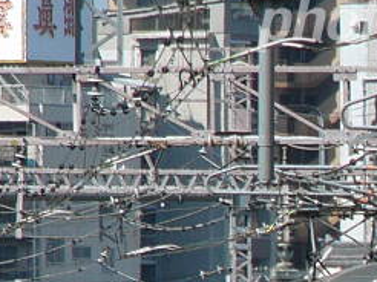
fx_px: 12512
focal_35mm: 1150
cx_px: 870
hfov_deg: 1.7
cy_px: 482
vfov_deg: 1.3
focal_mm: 39.2
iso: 50
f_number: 5.2
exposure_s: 1/400
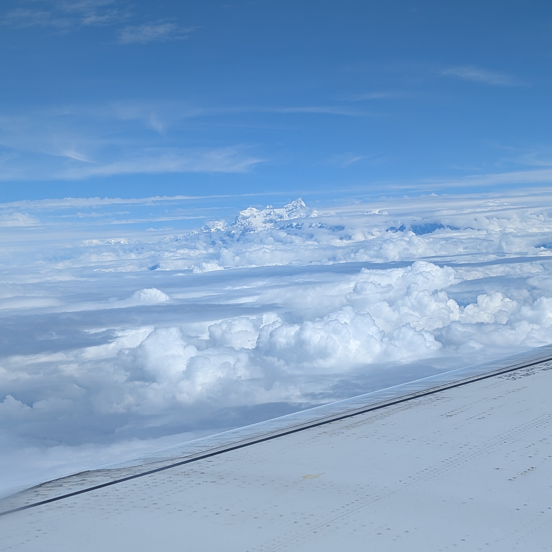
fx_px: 1064
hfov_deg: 29.1
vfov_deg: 29.1
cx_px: 276
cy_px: 255
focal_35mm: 59
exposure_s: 1/2717
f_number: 1.68
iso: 22
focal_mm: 6.9
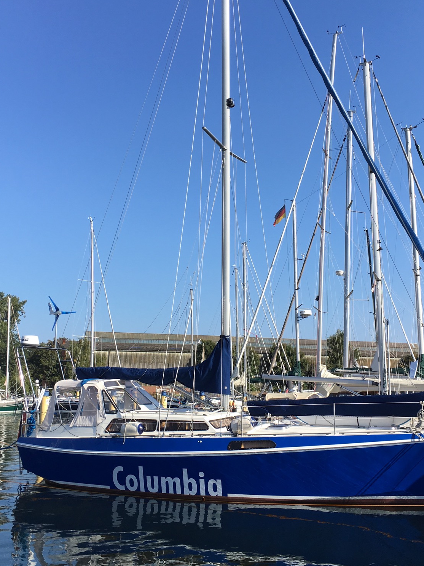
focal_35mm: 40
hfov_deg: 36.0
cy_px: 266
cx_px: 220
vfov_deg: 46.8
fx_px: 653
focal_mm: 4.15
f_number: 2.2
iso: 25
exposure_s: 1/1350
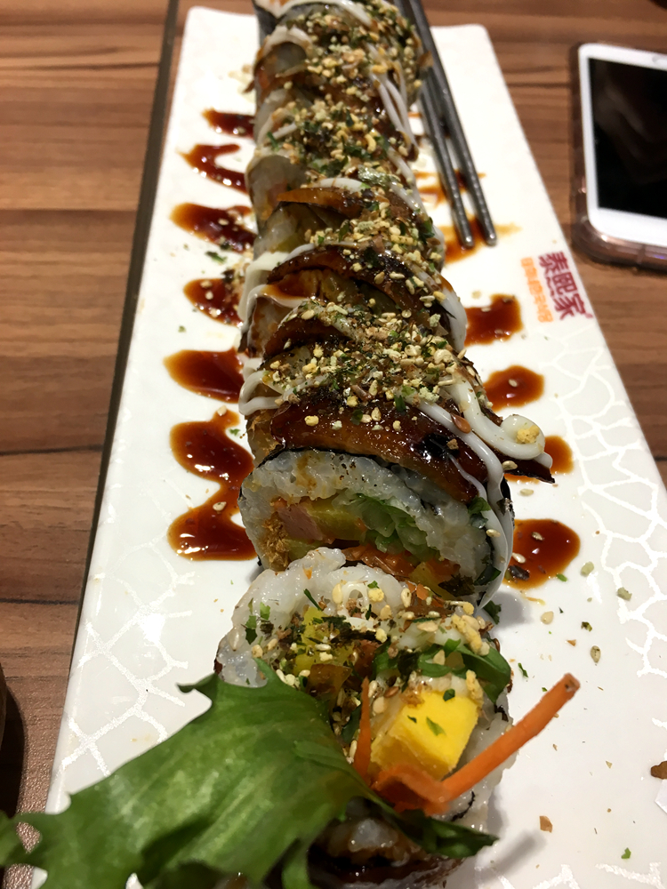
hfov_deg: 48.2
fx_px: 745
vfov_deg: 61.7
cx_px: 334
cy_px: 444
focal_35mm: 29
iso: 64
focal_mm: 4.15
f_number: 2.2
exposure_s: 1/33
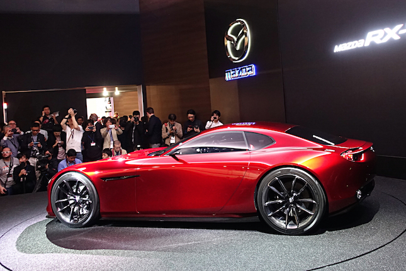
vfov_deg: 49.6
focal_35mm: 26
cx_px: 203
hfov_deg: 69.4
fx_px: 293
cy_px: 136
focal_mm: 9.4
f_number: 2
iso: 640
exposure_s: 1/30
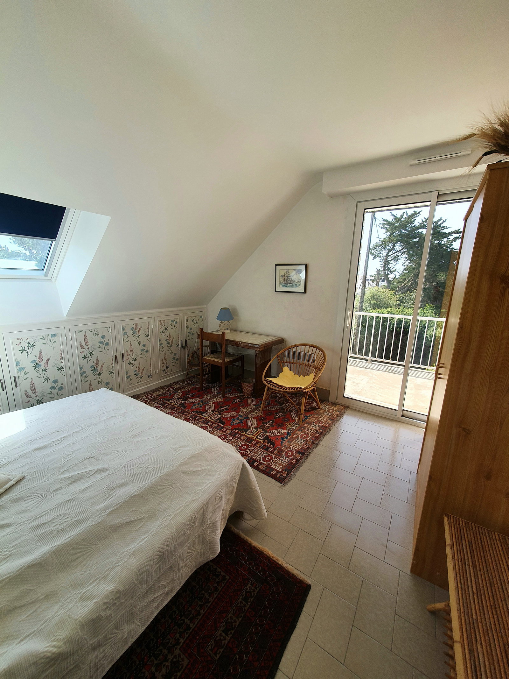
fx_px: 255
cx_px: 254
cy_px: 340
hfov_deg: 89.9
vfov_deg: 106.2
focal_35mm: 13
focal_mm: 1.8
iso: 50
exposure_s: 1/100
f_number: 2.2
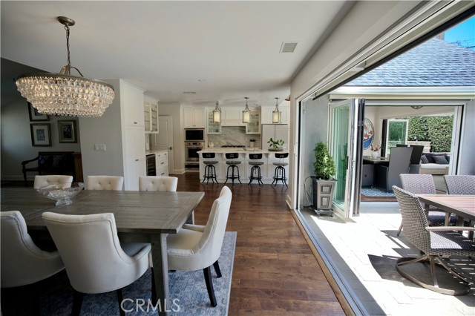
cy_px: 158
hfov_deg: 93.3
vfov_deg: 70.4
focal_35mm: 17
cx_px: 238
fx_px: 224
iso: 250
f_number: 4
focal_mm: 17
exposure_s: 1/160
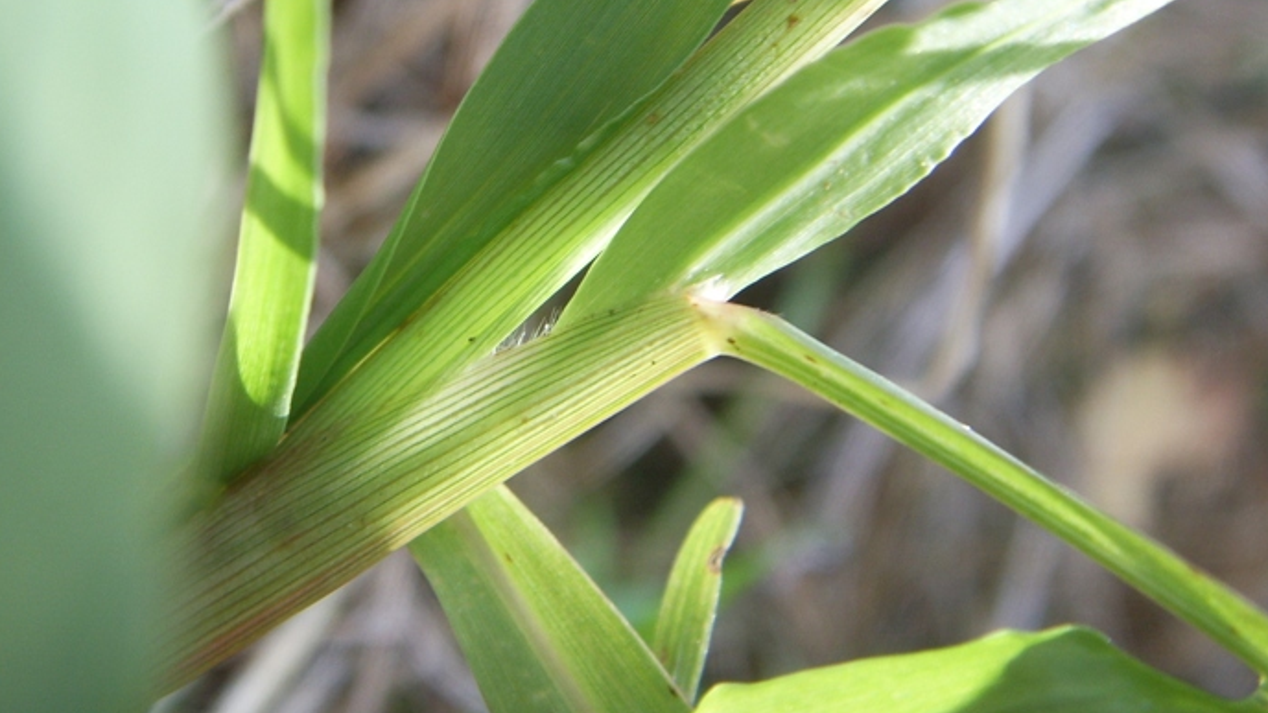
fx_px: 1614
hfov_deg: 42.8
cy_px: 222
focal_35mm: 48
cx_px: 553
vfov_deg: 24.8
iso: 63
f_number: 3.5
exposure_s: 1/90
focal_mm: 6.6
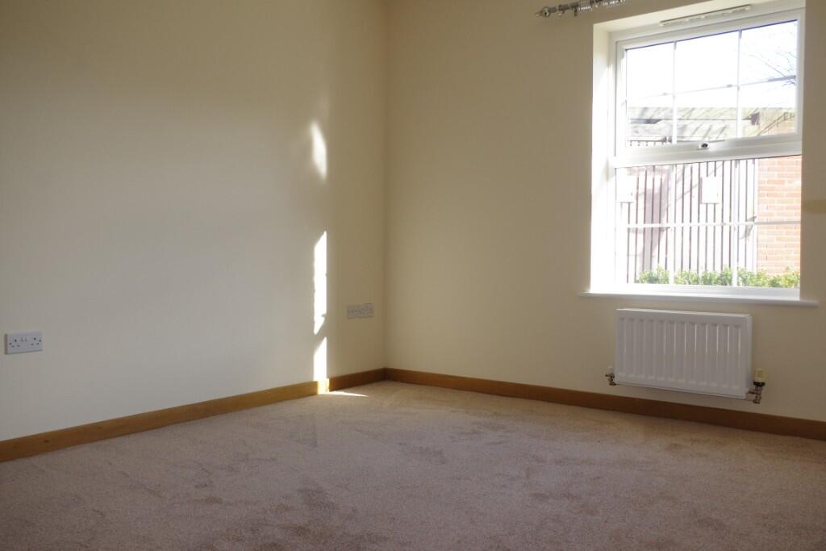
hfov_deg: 60.3
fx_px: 711
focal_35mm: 31
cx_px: 413
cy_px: 276
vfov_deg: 42.3
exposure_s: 1/180
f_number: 5.6
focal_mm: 21.25
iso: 800
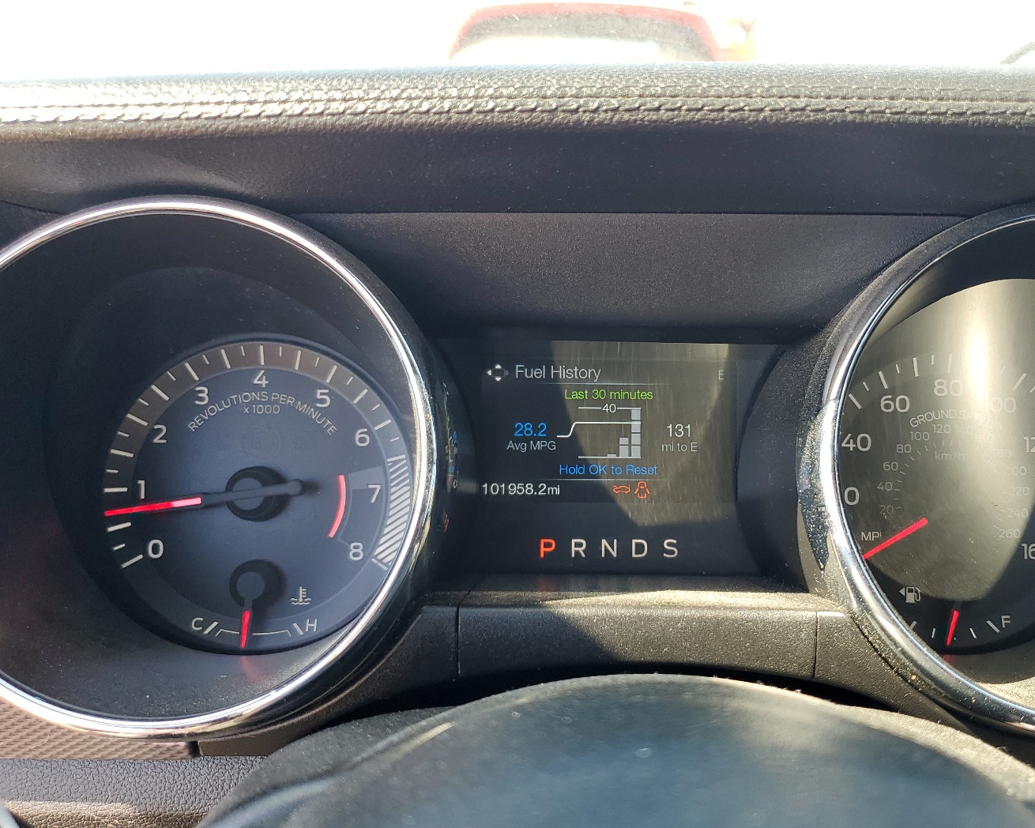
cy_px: 460
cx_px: 612
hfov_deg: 56.8
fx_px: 950
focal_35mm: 31
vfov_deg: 47.0
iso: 50
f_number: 1.5
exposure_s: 1/172
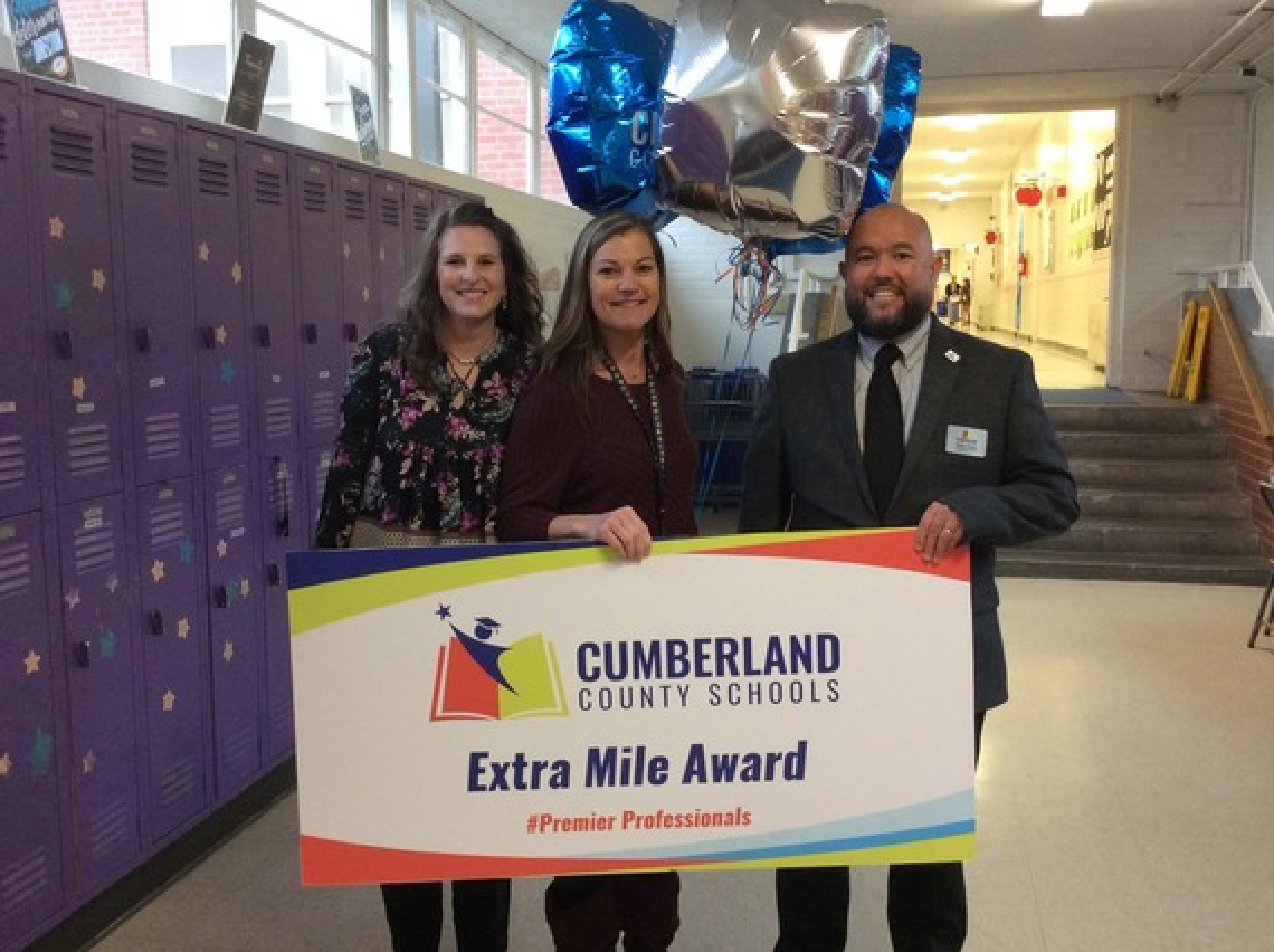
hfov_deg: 56.9
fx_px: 1176
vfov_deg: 44.1
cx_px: 637
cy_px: 476
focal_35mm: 32
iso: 125
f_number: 2.4
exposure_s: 1/24
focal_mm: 3.3
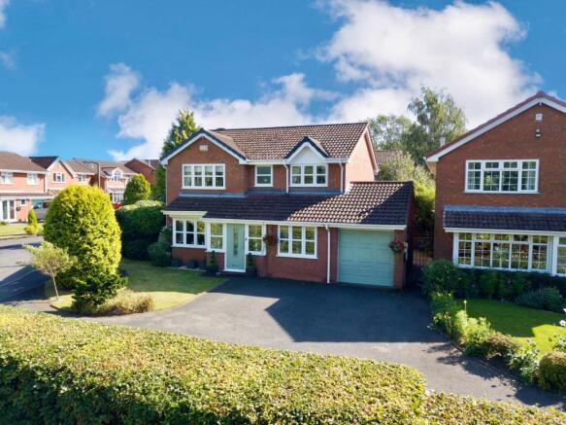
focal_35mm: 26
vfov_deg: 53.0
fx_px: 425
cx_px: 283
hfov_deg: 67.3
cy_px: 212
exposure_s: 1/400
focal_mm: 4.73
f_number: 2.2
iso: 100
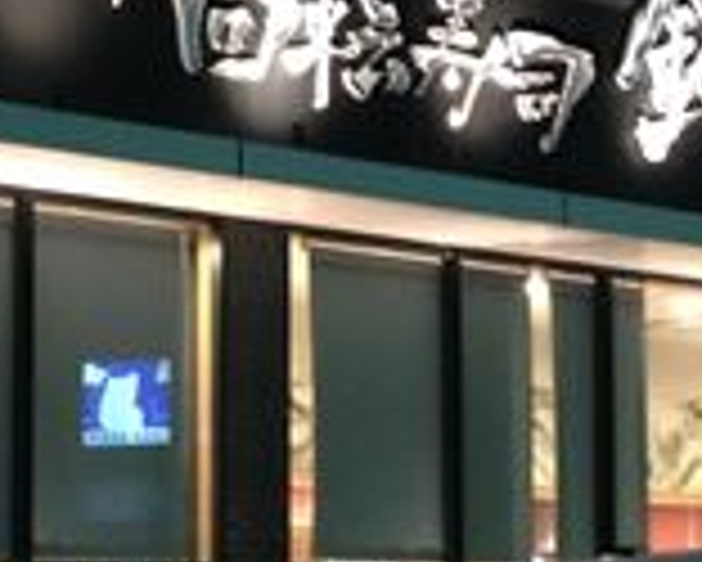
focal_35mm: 103
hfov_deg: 18.6
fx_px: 2141
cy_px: 501
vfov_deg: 14.8
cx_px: 230
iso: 400
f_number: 2.4
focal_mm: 4.12
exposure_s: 1/15
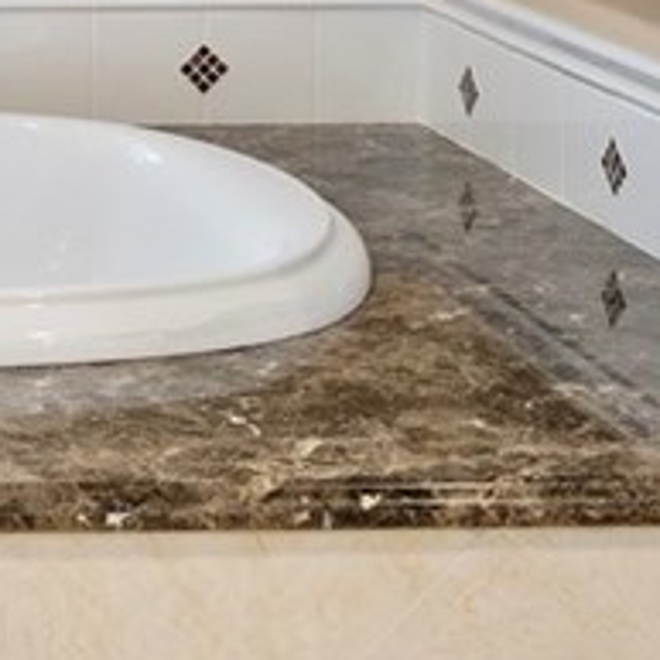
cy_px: -409
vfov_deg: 13.8
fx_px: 2524
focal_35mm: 117
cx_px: -455
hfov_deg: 13.6
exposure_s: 1/6
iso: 320
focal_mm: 26
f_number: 8
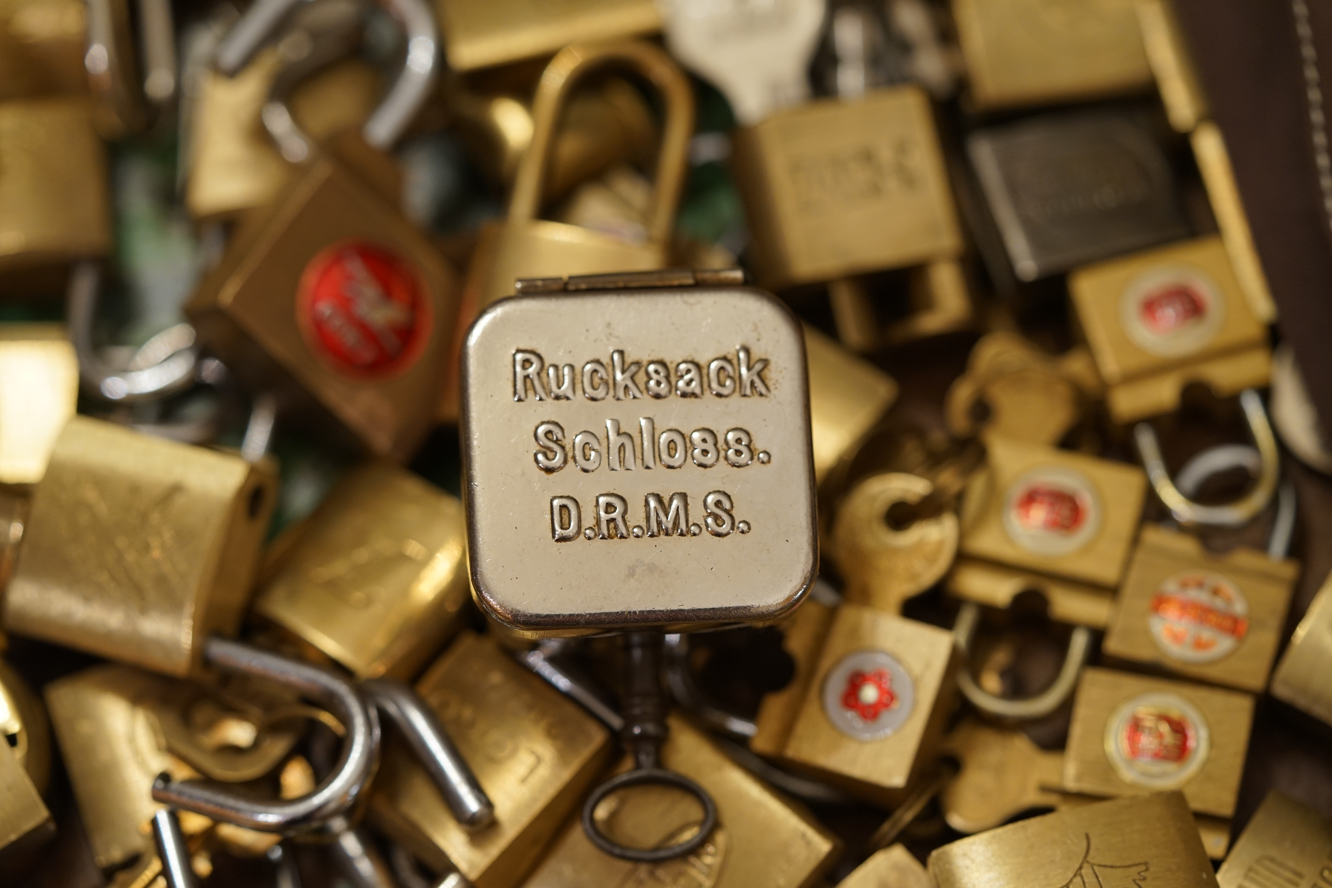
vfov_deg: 15.2
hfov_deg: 22.6
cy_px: 444
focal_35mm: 90
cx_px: 666
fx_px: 3330
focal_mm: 90
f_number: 4
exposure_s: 1/100
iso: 800
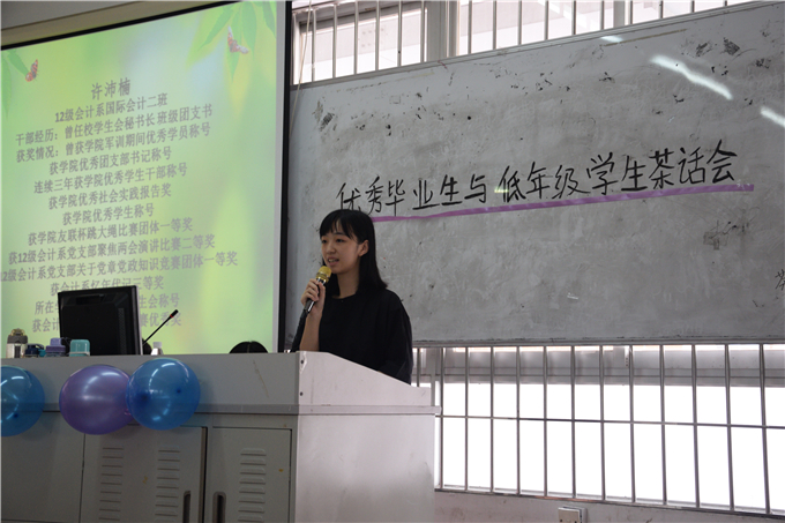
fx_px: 1308
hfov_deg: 33.4
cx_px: 392
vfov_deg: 22.6
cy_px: 262
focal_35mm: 60
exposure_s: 1/60
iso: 800
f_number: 4.5
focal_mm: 40
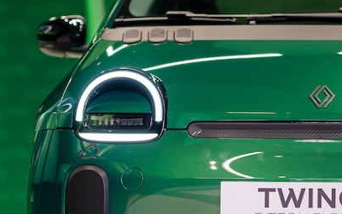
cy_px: 70
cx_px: 318
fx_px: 2387
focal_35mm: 256
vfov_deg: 5.1
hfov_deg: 8.2
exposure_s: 1/250
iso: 250
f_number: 1.6
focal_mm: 85
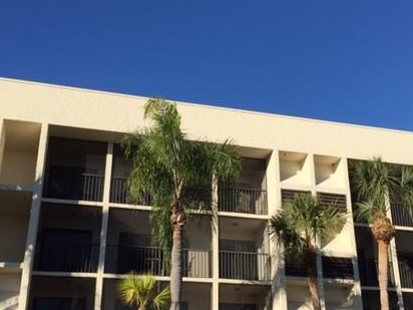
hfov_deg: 42.0
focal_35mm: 45
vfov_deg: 32.1
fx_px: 537
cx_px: 235
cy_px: 188
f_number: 2.2
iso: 32
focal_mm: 4.15
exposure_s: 1/2639
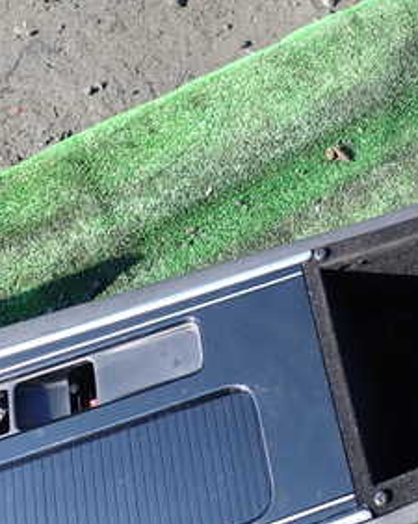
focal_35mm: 52
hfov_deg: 25.6
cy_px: 177
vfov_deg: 35.7
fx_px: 805
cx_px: 524
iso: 100
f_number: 2.8
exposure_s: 1/320
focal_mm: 4.5
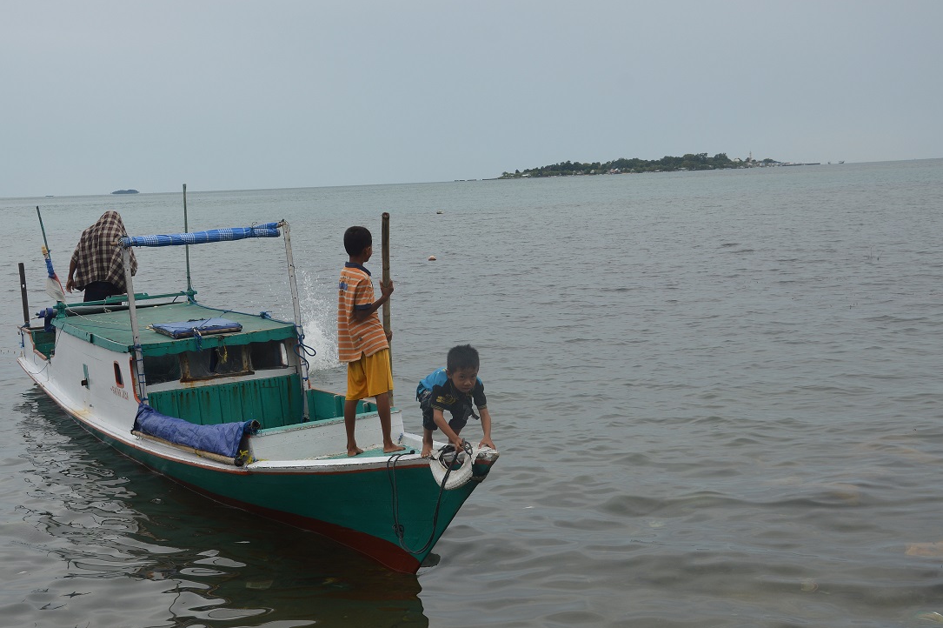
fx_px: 1387
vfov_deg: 25.5
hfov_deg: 37.5
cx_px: 462
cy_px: 324
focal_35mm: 53
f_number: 7.1
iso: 100
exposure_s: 1/200
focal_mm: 34
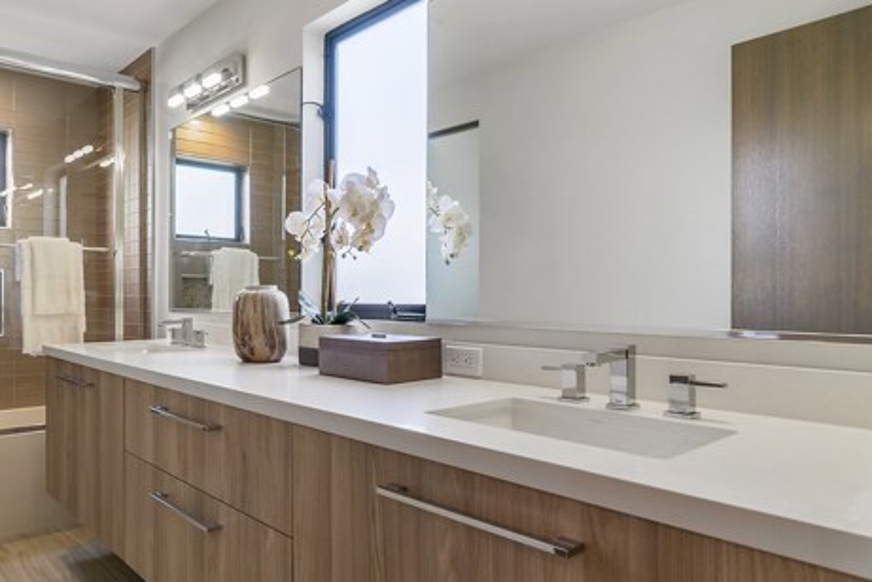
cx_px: 303
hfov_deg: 69.8
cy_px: 299
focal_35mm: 25
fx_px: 606
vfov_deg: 51.3
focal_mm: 18
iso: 125
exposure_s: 1/40
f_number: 8
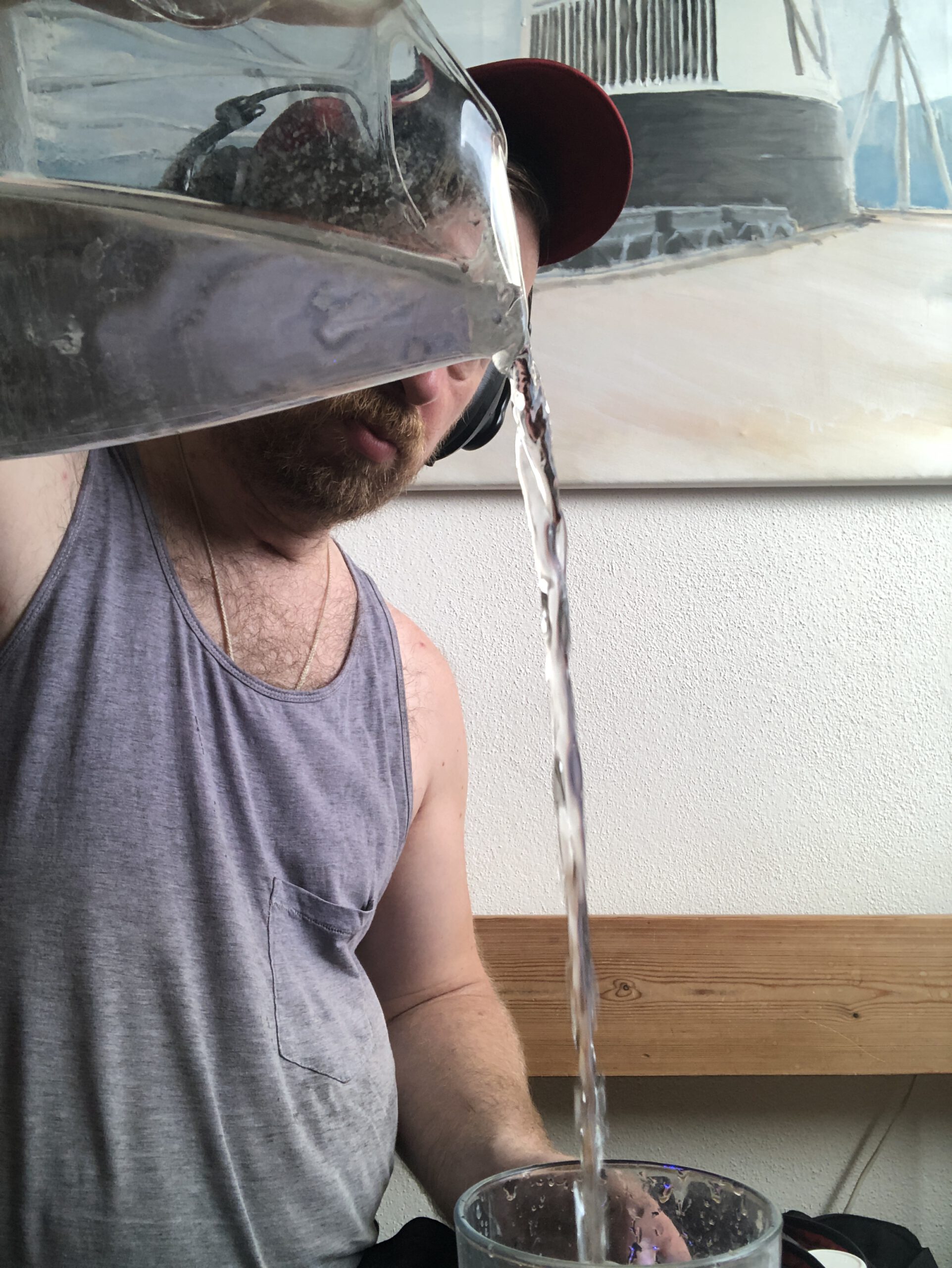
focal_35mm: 32
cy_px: 634
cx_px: 476
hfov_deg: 44.2
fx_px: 1172
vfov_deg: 56.8
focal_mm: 2.87
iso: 64
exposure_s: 1/120
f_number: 2.2
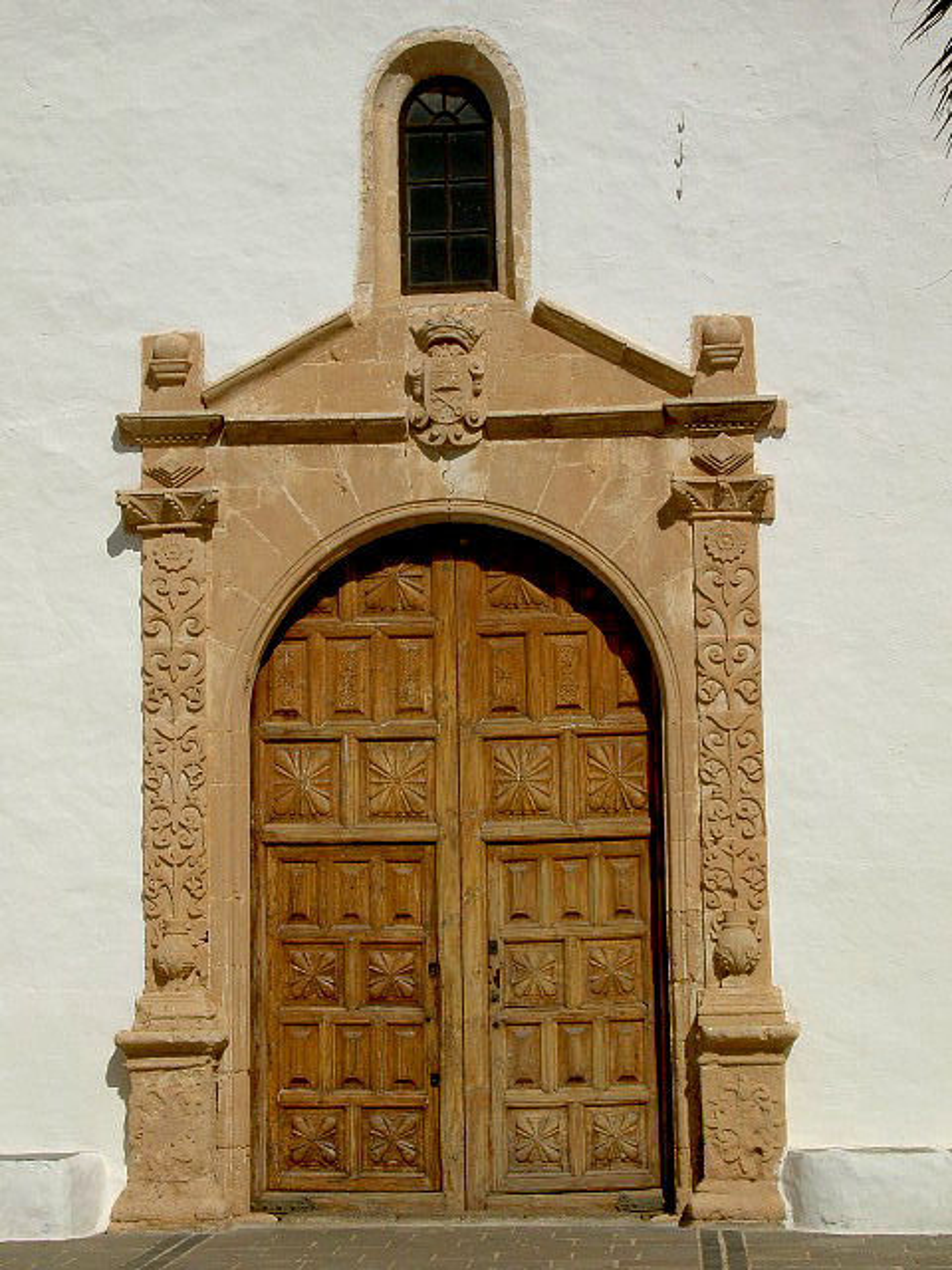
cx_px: 476
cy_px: 635
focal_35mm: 75
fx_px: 2750
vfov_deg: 26.0
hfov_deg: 19.6
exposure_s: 1/640
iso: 50
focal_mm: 12.4
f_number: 7.1
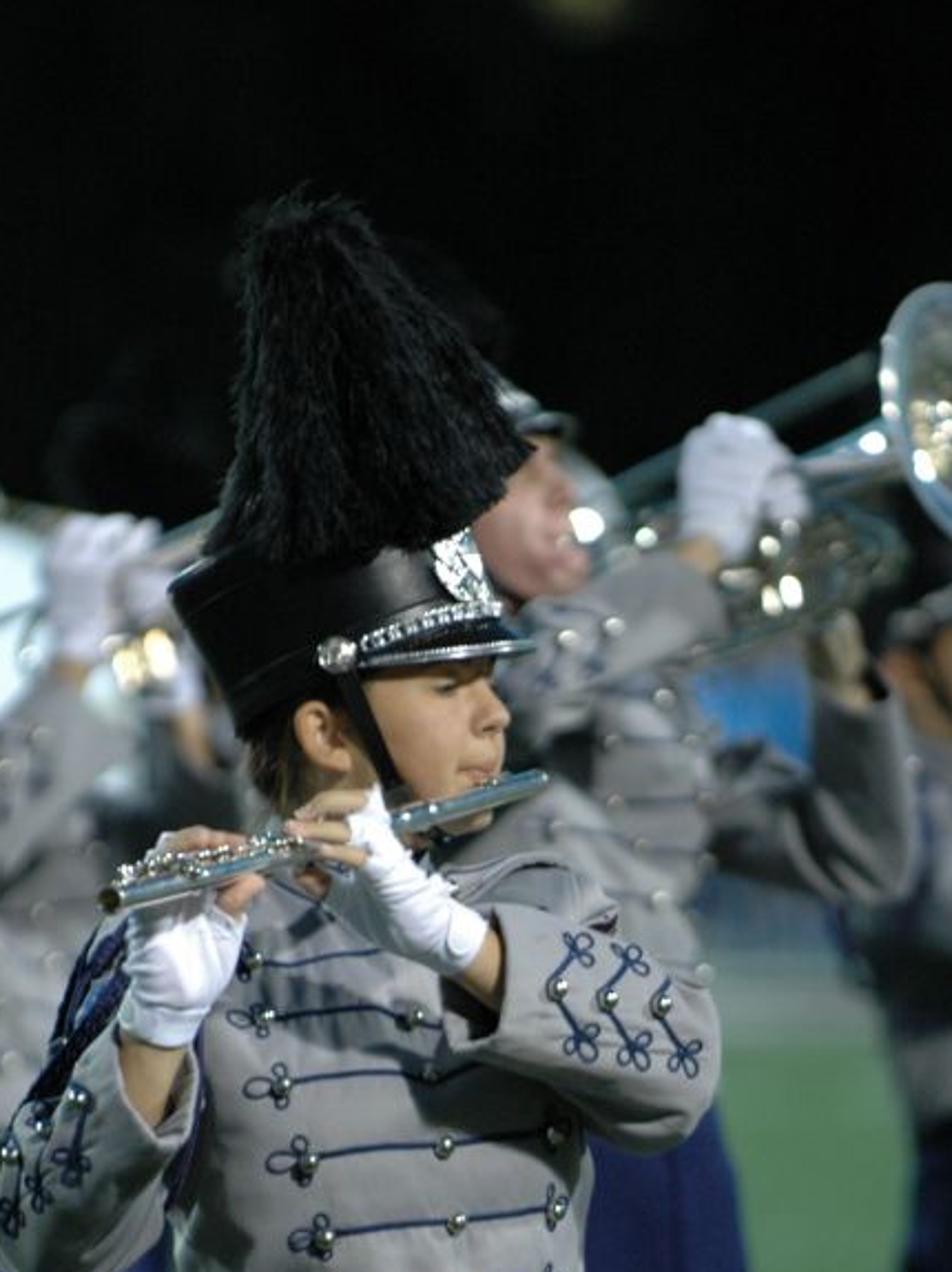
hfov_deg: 2.9
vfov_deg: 3.9
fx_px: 18862
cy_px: 1090
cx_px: 456
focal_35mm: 514
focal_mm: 200
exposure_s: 1/60
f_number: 2.8
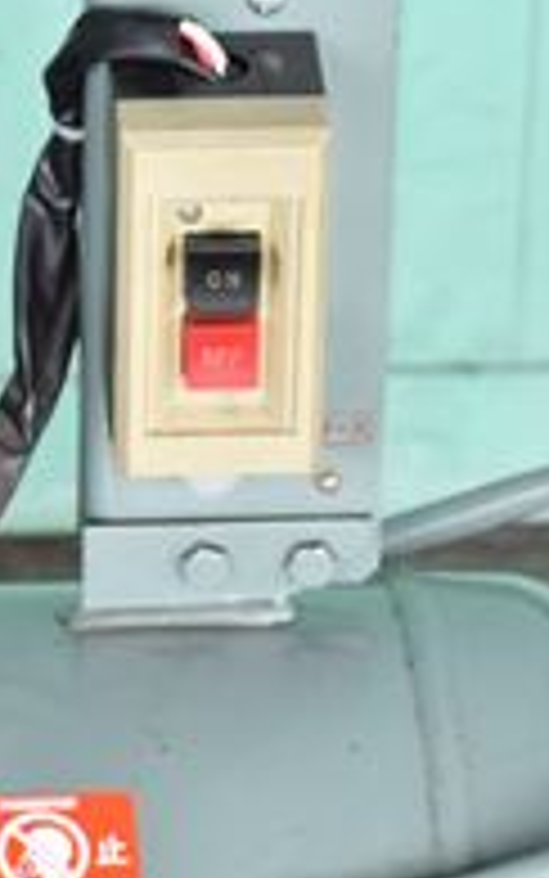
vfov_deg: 8.2
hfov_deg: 5.1
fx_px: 6083
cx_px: -261
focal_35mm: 254
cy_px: 333
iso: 1250
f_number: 6.3
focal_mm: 65
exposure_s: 1/200
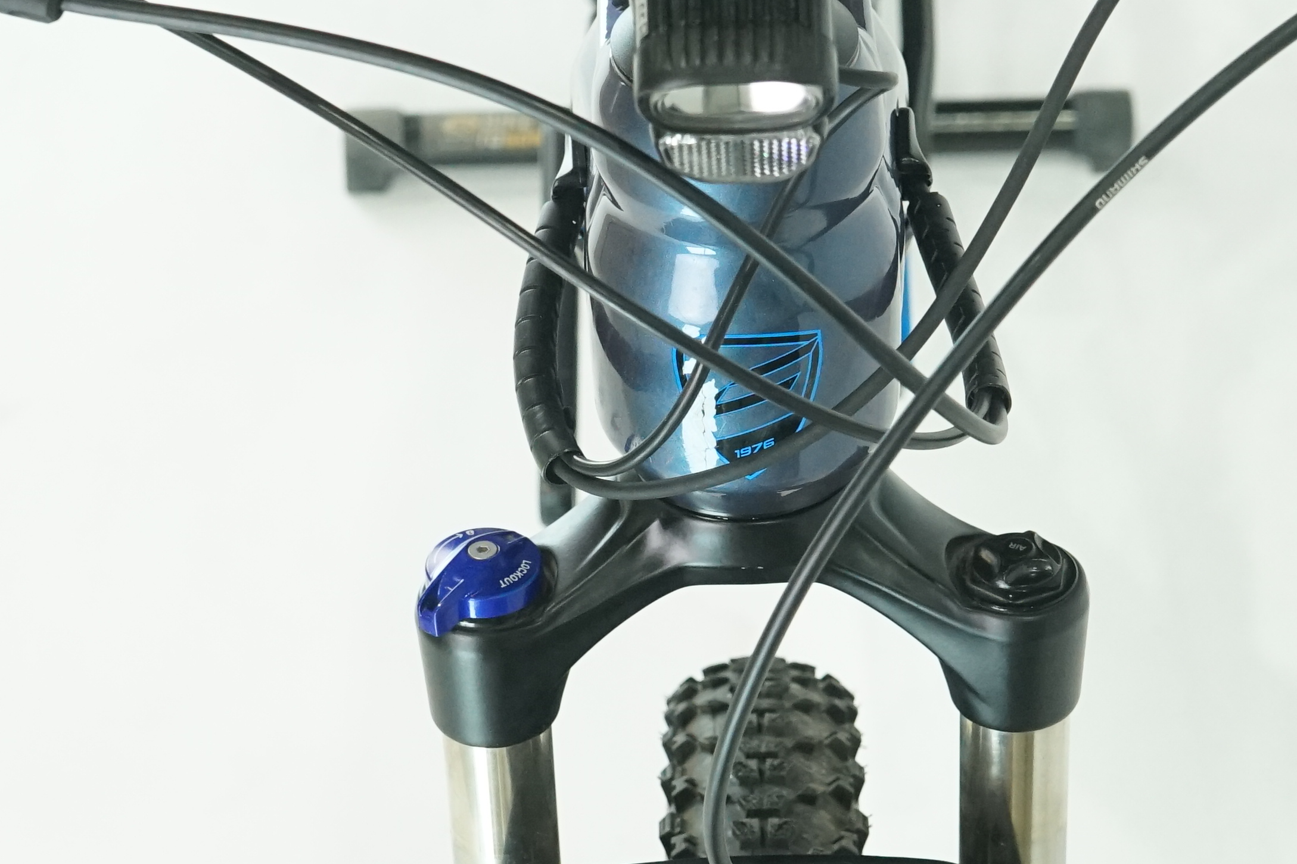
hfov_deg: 18.1
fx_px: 4071
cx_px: 729
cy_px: 631
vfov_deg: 12.1
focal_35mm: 113
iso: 2500
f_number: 6.3
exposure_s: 1/200
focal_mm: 41
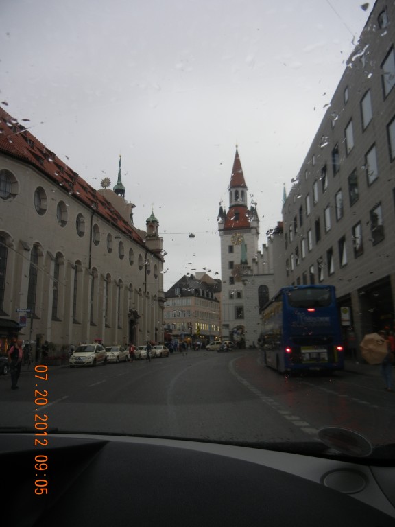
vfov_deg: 60.0
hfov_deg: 46.8
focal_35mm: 30
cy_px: 264
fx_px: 456
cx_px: 198
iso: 160
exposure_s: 1/253
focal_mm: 5.4
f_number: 3.5
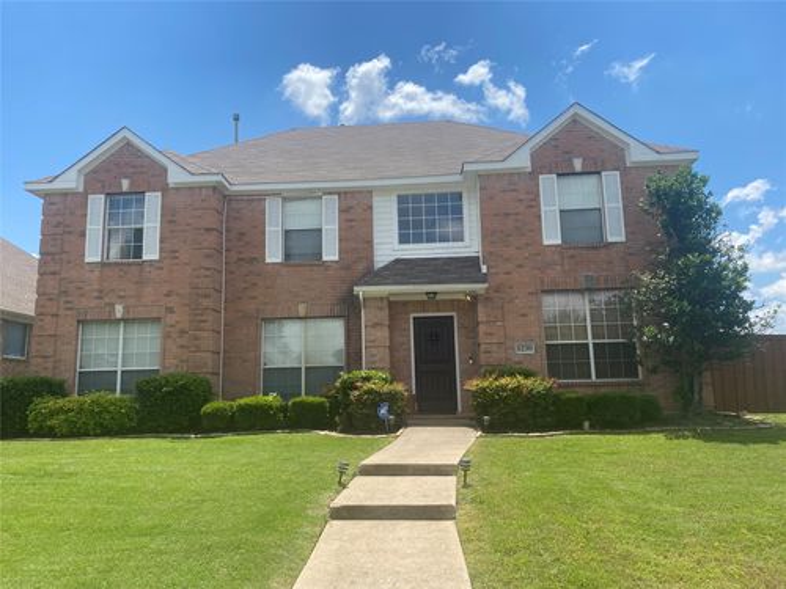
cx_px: 393
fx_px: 590
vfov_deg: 53.1
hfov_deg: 67.3
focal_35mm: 26
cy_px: 294
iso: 32
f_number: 1.8
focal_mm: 4.25
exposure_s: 1/2890
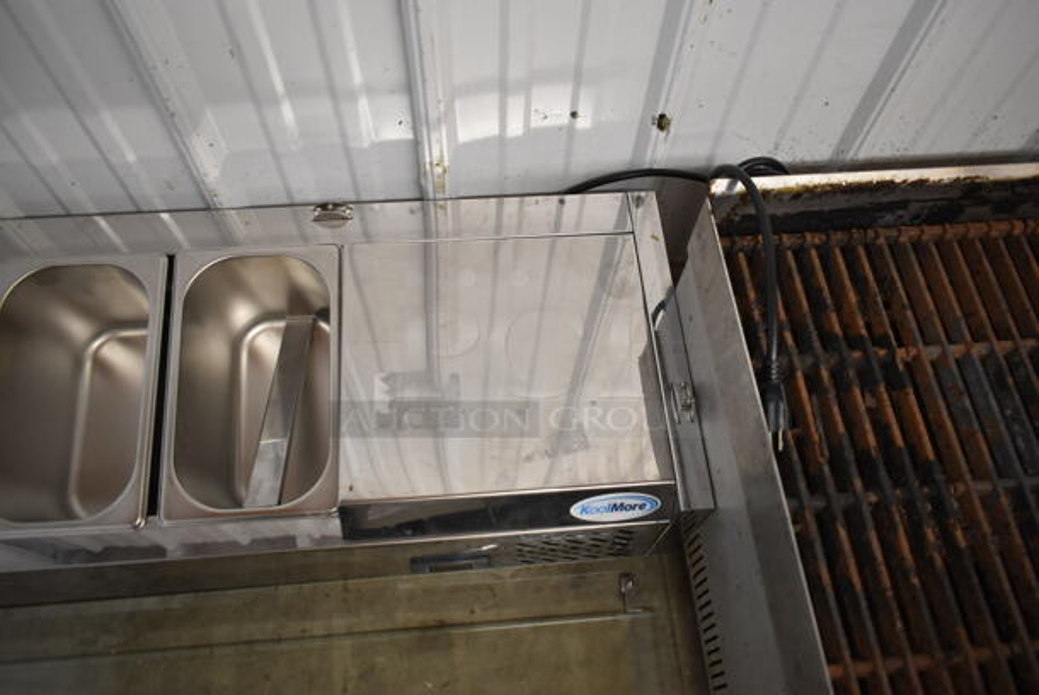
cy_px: 348
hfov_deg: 67.3
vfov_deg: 48.0
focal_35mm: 27
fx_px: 780
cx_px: 520
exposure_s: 1/30
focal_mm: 18
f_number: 3.5
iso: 800
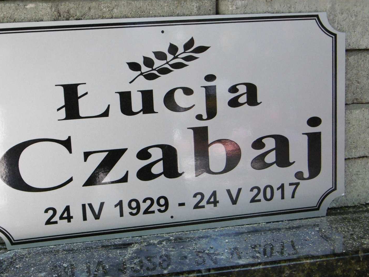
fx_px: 586
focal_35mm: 55
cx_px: 161
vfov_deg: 26.5
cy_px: 123
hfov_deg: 34.9
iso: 200
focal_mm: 6.8
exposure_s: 1/60
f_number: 3.7
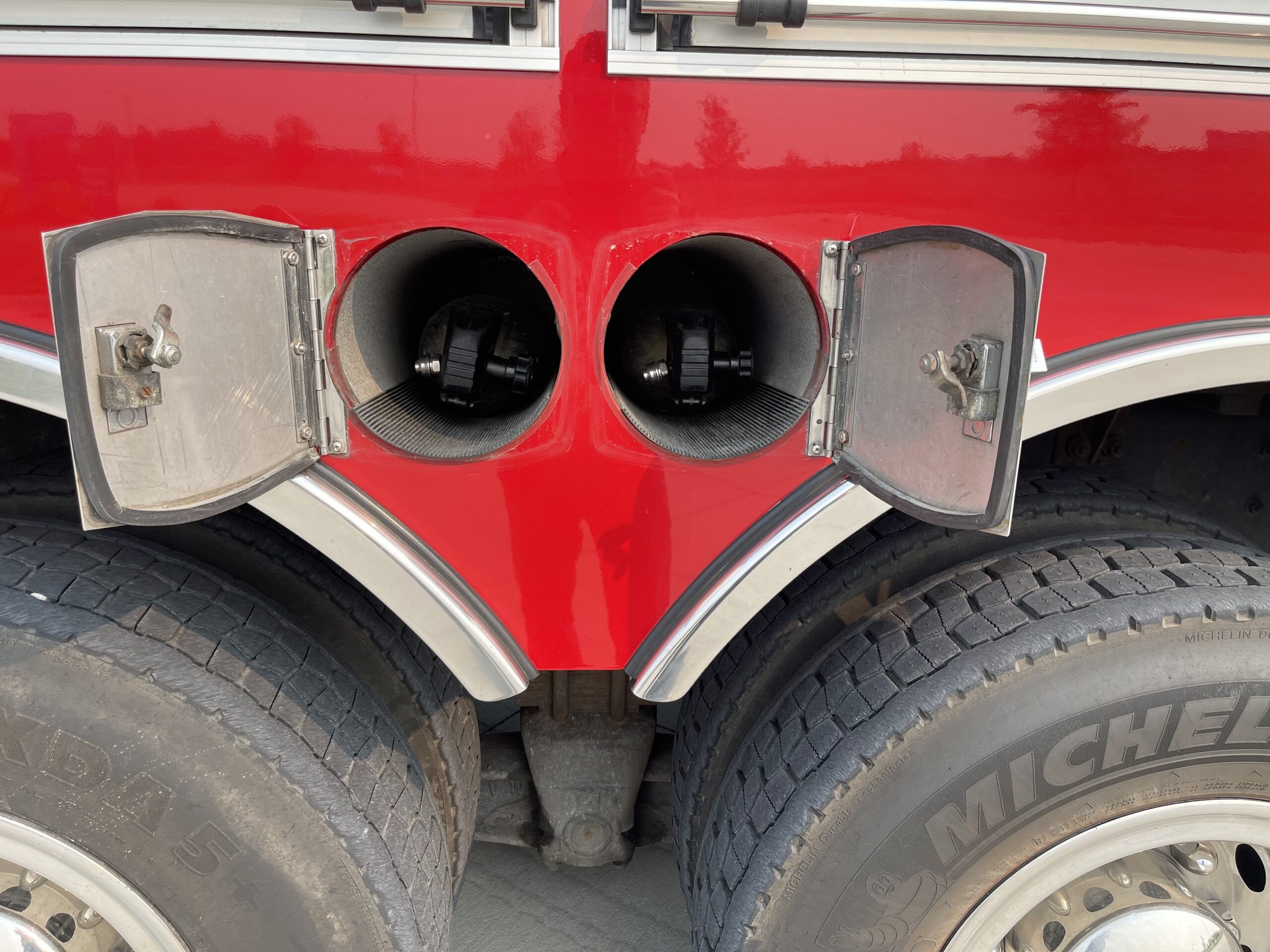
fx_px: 954
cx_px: 635
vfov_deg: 53.1
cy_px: 476
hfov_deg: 67.3
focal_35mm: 26
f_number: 1.6
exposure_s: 1/700
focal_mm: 5.1
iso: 32
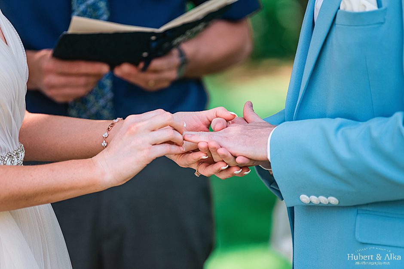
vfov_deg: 6.9
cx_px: 202
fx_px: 2245
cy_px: 134
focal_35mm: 200
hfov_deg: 10.3
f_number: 2.8
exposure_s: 1/800
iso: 250
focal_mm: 200
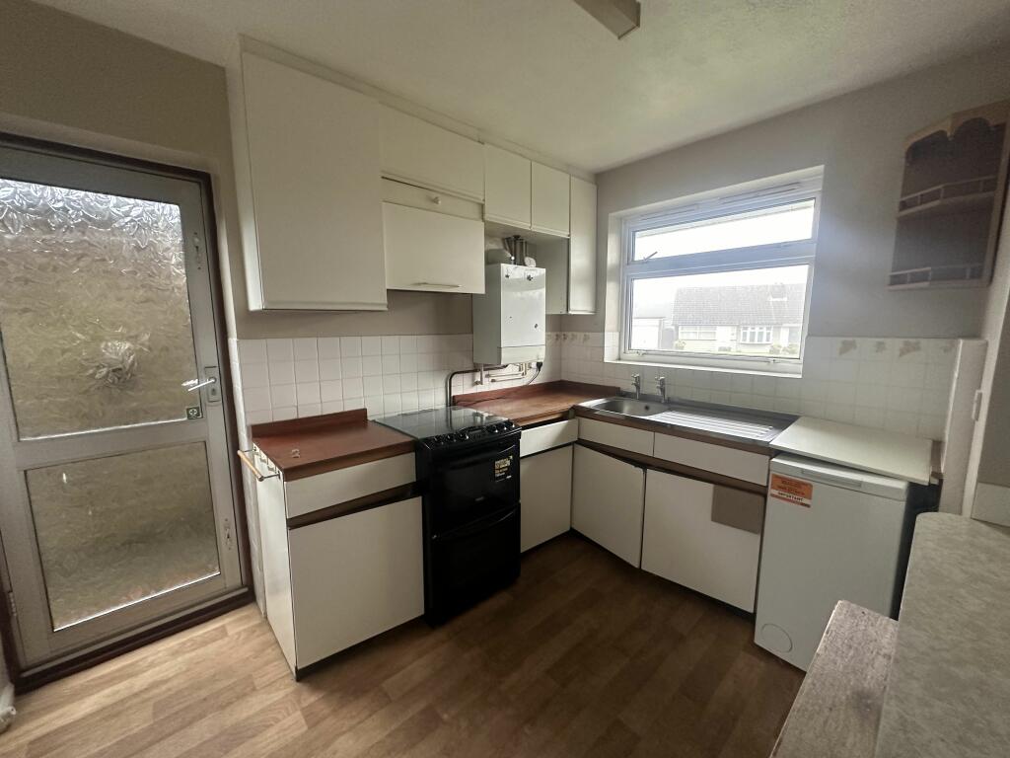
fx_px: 408
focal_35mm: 14
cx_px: 505
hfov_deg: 102.1
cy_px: 379
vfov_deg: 85.7
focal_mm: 2.22
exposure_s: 1/94
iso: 320
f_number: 2.2
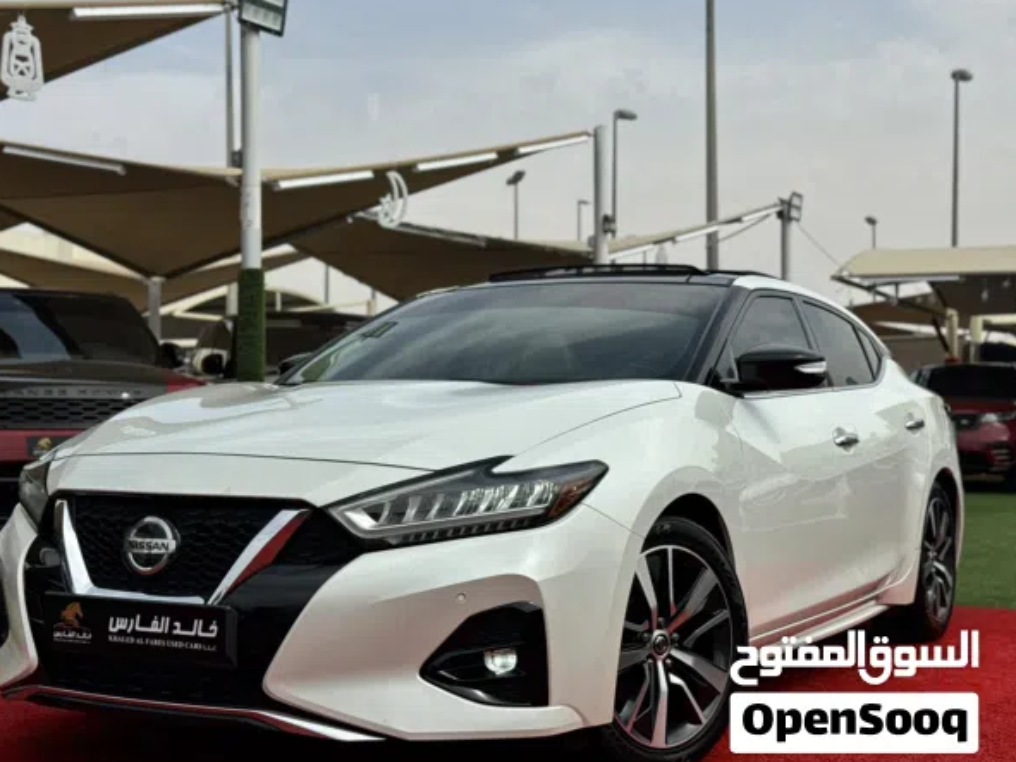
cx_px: 471
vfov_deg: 28.0
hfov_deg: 36.8
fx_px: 1526
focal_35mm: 52
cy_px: 382
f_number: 1.78
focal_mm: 6.76
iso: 80
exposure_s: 1/9009
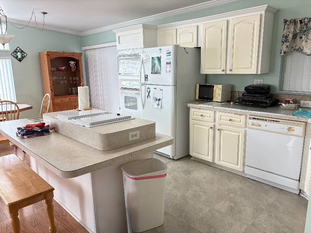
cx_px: 156
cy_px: 116
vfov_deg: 53.0
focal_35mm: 26
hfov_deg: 67.3
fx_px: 234
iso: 125
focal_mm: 5.96
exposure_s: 1/60
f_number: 1.6
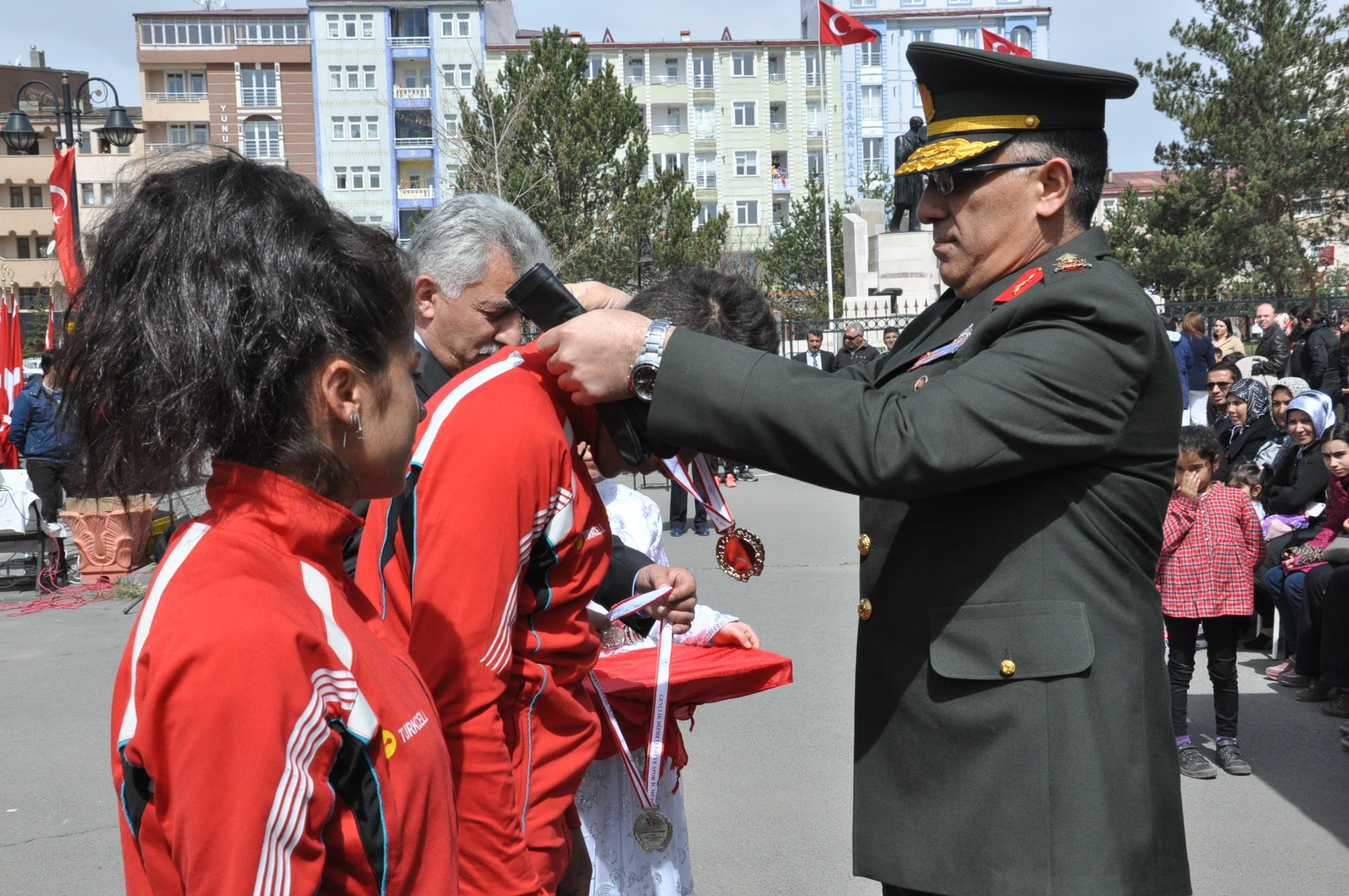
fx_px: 1684
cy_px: 448
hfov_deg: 43.7
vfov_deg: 29.8
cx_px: 674
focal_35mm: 45
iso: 800
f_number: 14
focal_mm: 30
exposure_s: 1/800
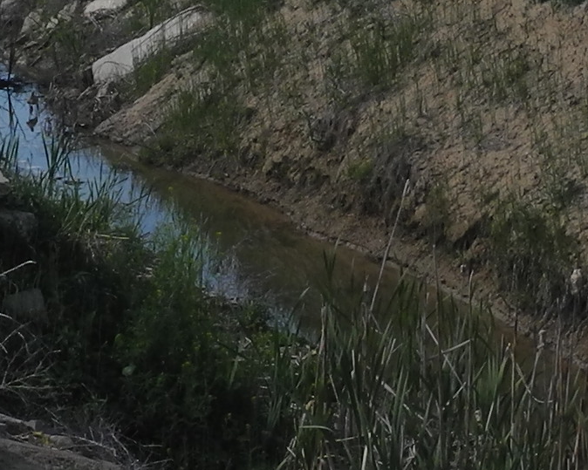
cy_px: -119
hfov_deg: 12.8
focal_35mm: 148
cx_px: -50
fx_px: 2575
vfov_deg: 10.2
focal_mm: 6
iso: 100
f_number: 3.5
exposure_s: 1/1000
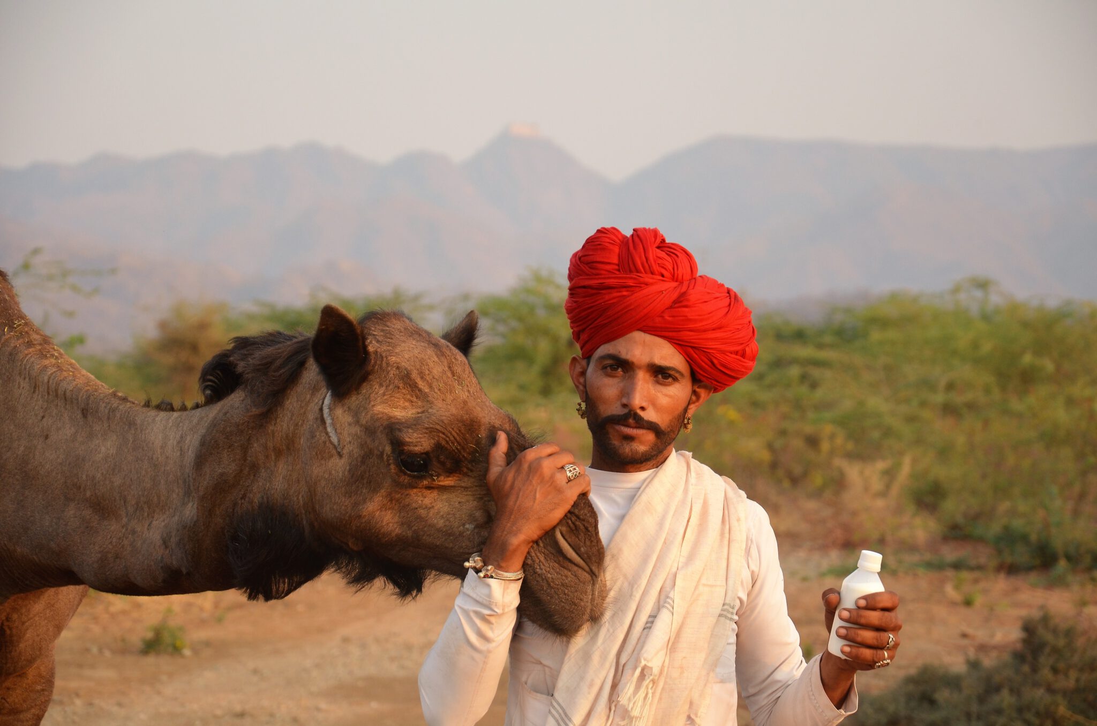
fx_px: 4196
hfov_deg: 14.9
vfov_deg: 9.9
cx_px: 548
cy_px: 363
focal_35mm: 138
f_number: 5.6
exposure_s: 1/320
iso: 400
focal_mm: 92
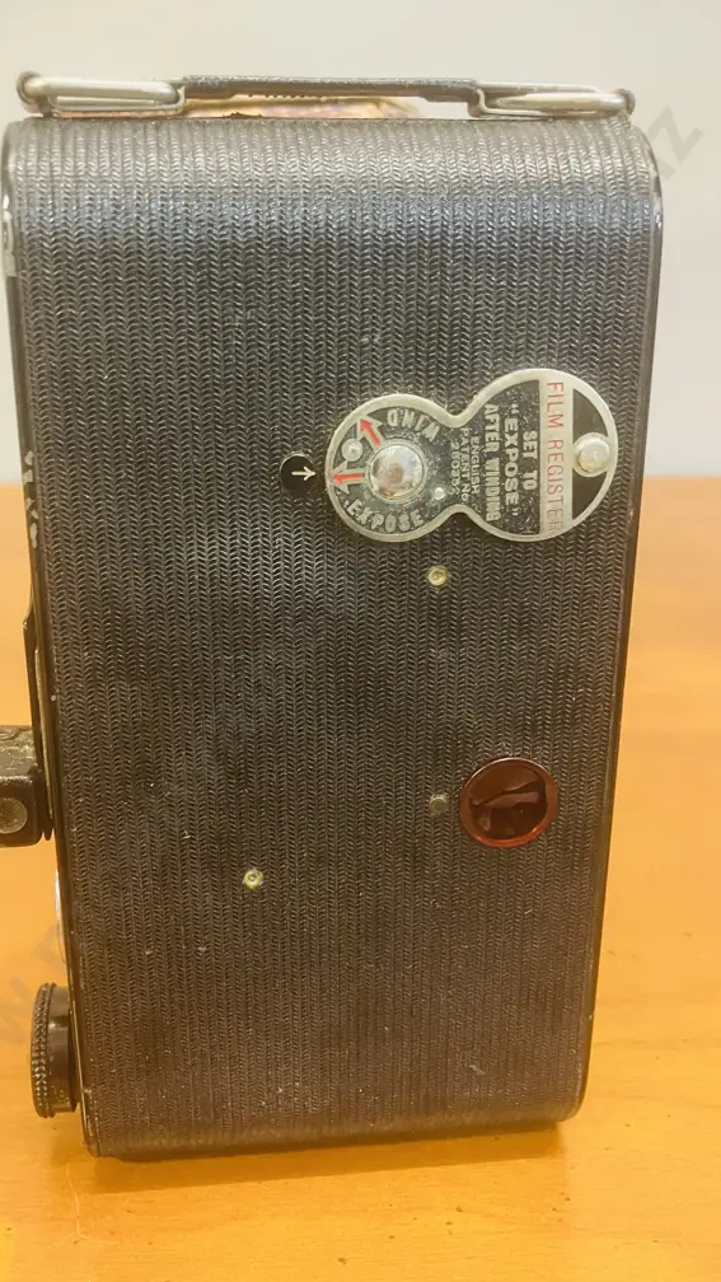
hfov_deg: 37.7
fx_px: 1054
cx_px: 294
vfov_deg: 62.6
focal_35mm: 31
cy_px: 640
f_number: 1.8
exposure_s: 1/25
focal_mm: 3.99
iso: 320
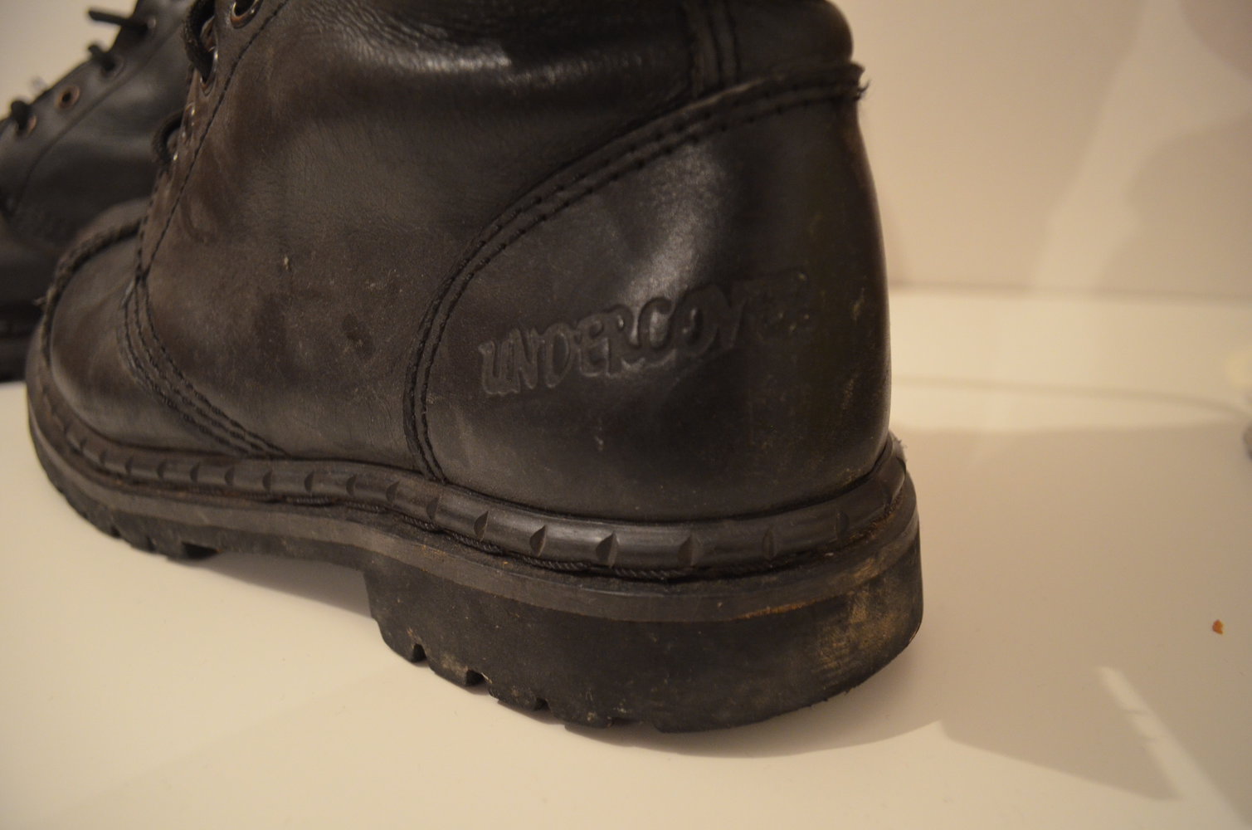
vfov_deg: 47.8
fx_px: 937
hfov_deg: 67.5
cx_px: 626
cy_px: 415
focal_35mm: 27
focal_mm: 18
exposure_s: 1/30
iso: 1600
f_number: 3.5
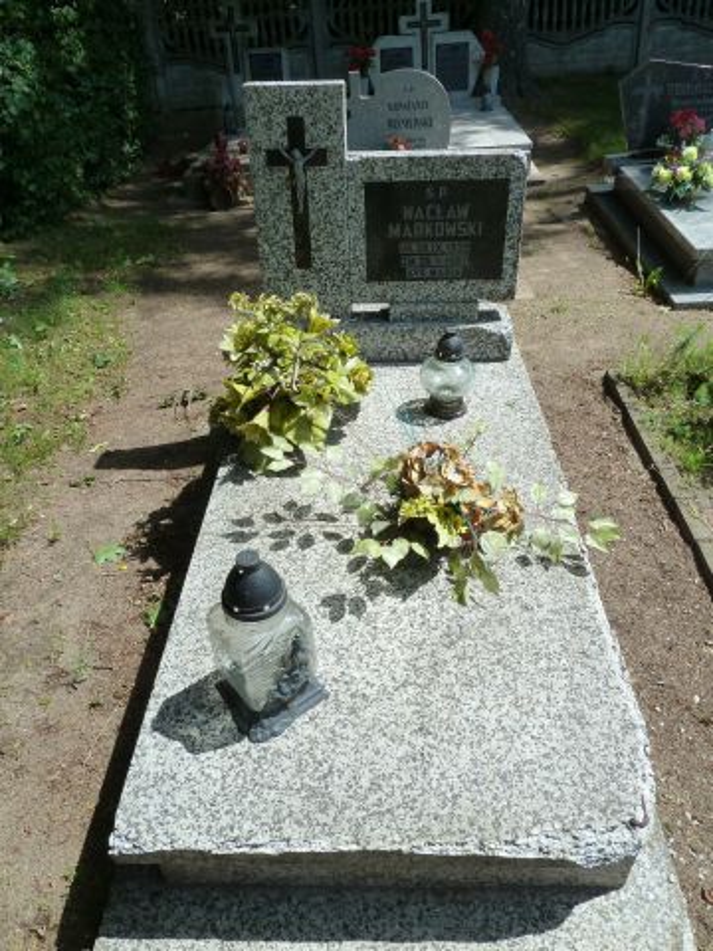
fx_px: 687
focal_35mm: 25
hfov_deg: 54.9
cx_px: 356
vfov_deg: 69.4
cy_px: 476
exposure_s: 1/400
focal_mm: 4.1
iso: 125
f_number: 4.5
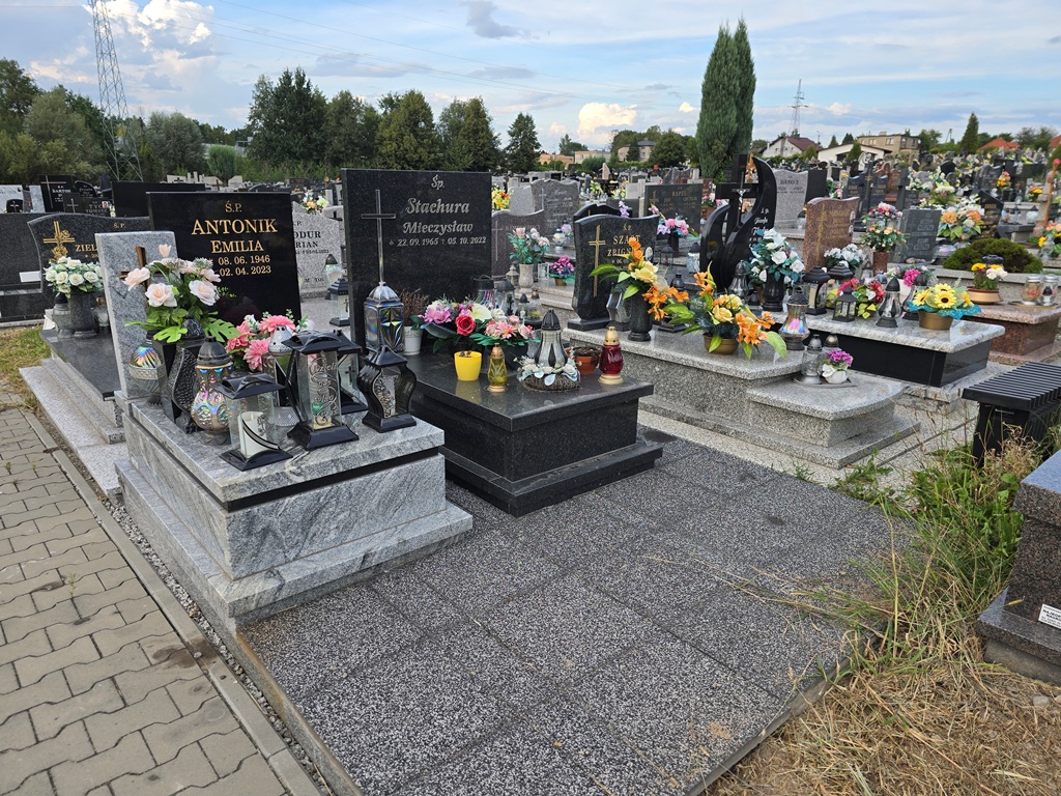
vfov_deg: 58.9
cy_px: 398
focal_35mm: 23
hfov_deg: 73.9
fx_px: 705
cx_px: 530
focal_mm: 6.3
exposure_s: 1/180
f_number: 1.7
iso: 12
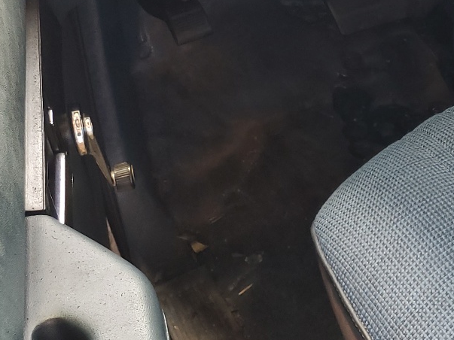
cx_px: 491
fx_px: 905
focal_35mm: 69
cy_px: -40
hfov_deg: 26.1
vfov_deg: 20.3
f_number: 1.5
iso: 66
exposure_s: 1/60.2
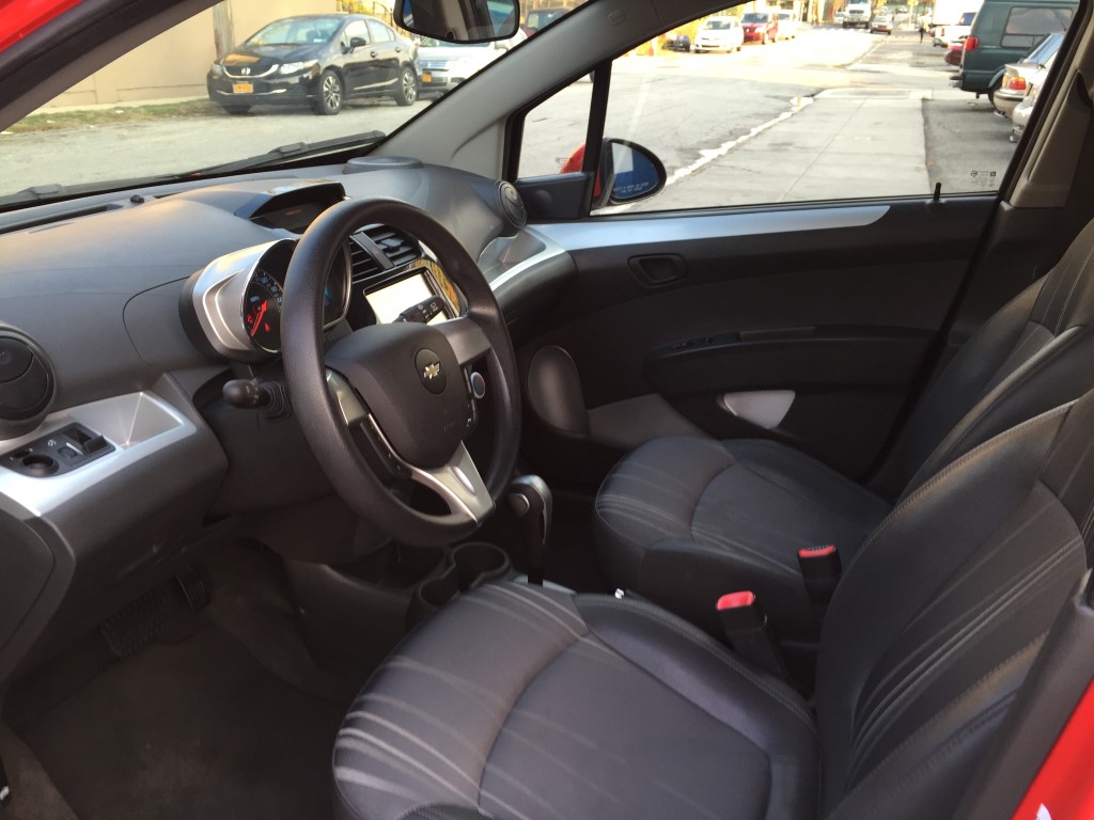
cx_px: 547
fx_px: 917
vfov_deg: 48.2
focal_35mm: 29
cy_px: 410
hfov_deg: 61.7
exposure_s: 1/60
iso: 40
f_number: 2.2
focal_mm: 4.15
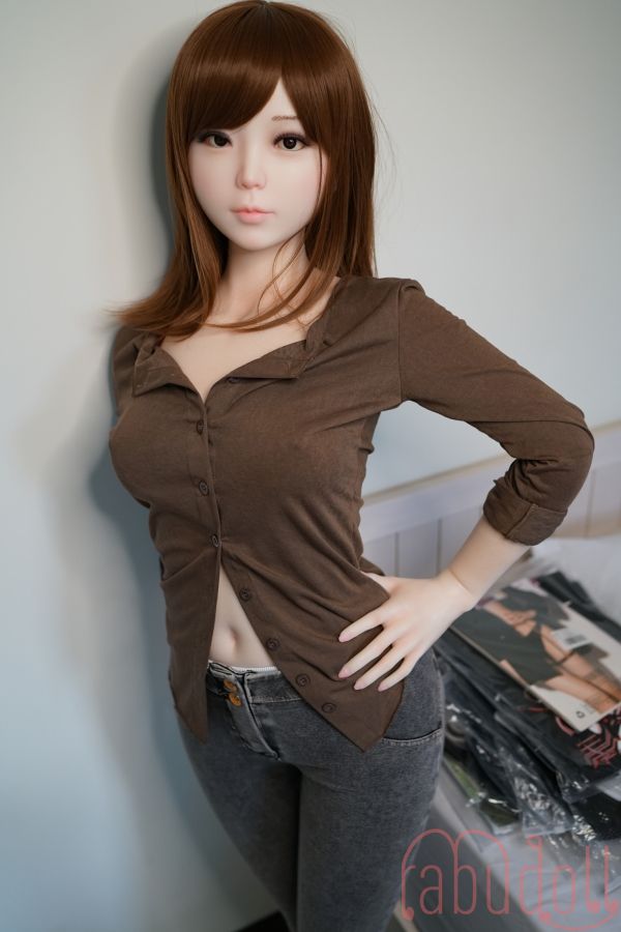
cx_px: 310
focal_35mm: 35
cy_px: 466
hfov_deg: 37.9
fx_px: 906
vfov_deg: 54.4
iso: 800
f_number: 2.2
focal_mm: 35
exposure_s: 1/160
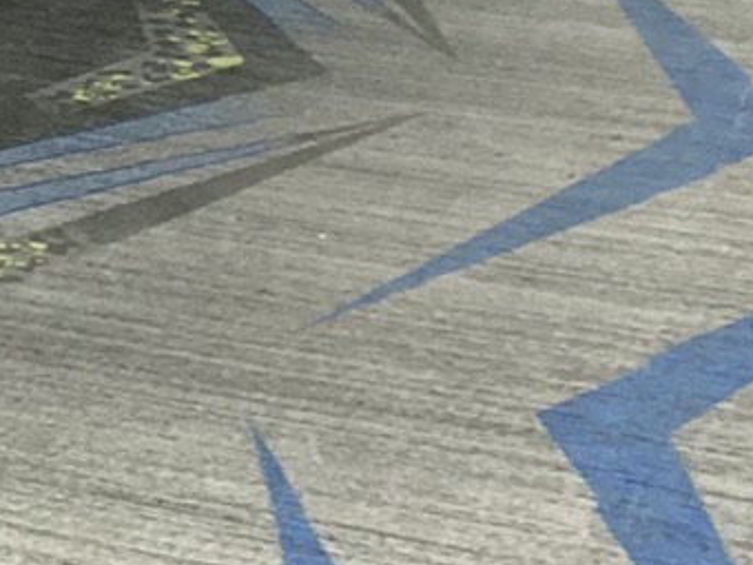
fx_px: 3328
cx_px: -1154
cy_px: -315
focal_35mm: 153
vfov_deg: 9.4
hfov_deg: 10.7
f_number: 1.8
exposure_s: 1/100
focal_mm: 4.25
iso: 80
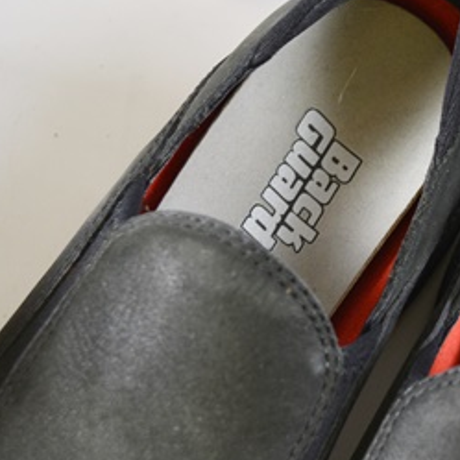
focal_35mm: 80
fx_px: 1203
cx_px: 368
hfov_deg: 21.4
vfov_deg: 21.6
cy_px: 259
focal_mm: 26
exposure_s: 1/80
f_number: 4.2
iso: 400
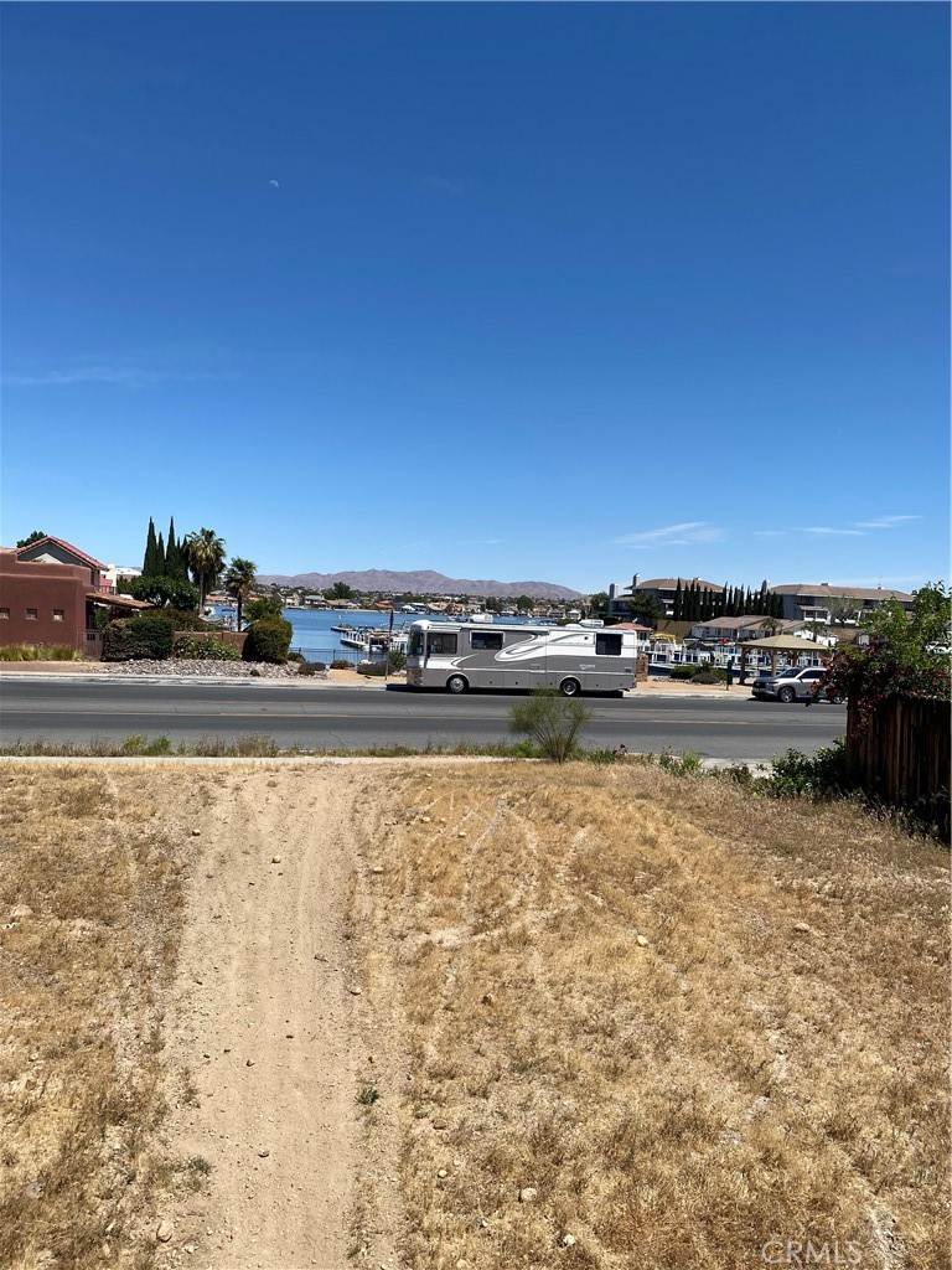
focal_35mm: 26
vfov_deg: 67.3
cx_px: 476
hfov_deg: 53.1
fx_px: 953
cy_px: 635
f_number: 1.8
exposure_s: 1/3846
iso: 32
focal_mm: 4.25
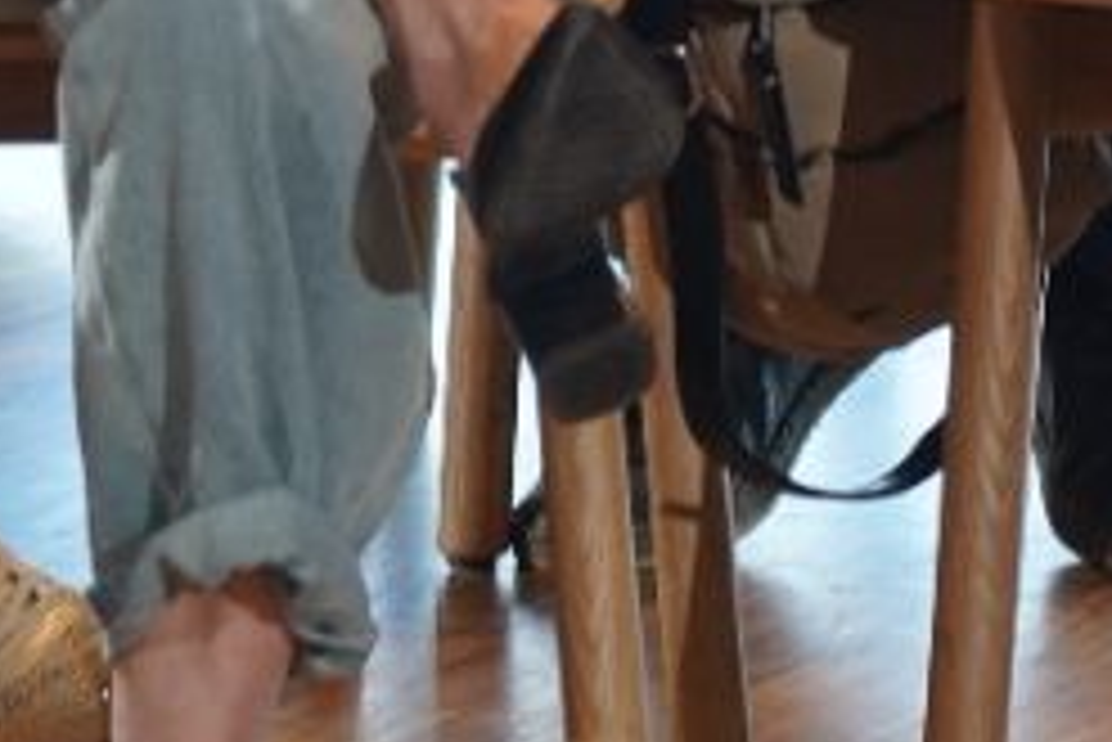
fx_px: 17060
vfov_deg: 2.5
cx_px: 225
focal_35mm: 552
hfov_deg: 3.7
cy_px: -1086
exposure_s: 1/100
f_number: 5.6
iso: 1000
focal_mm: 105
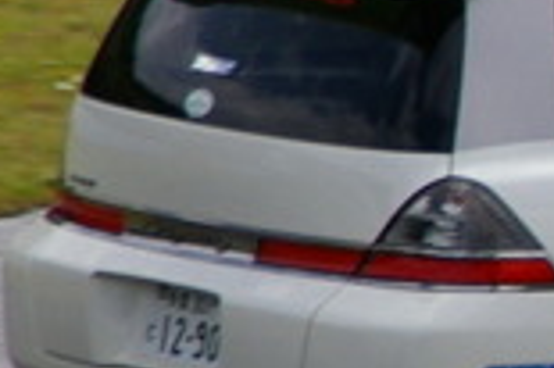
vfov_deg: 0.8
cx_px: 1290
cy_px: 164
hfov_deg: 1.2
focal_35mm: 1685
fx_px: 25903
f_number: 8
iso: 200
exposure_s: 1/500
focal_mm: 170
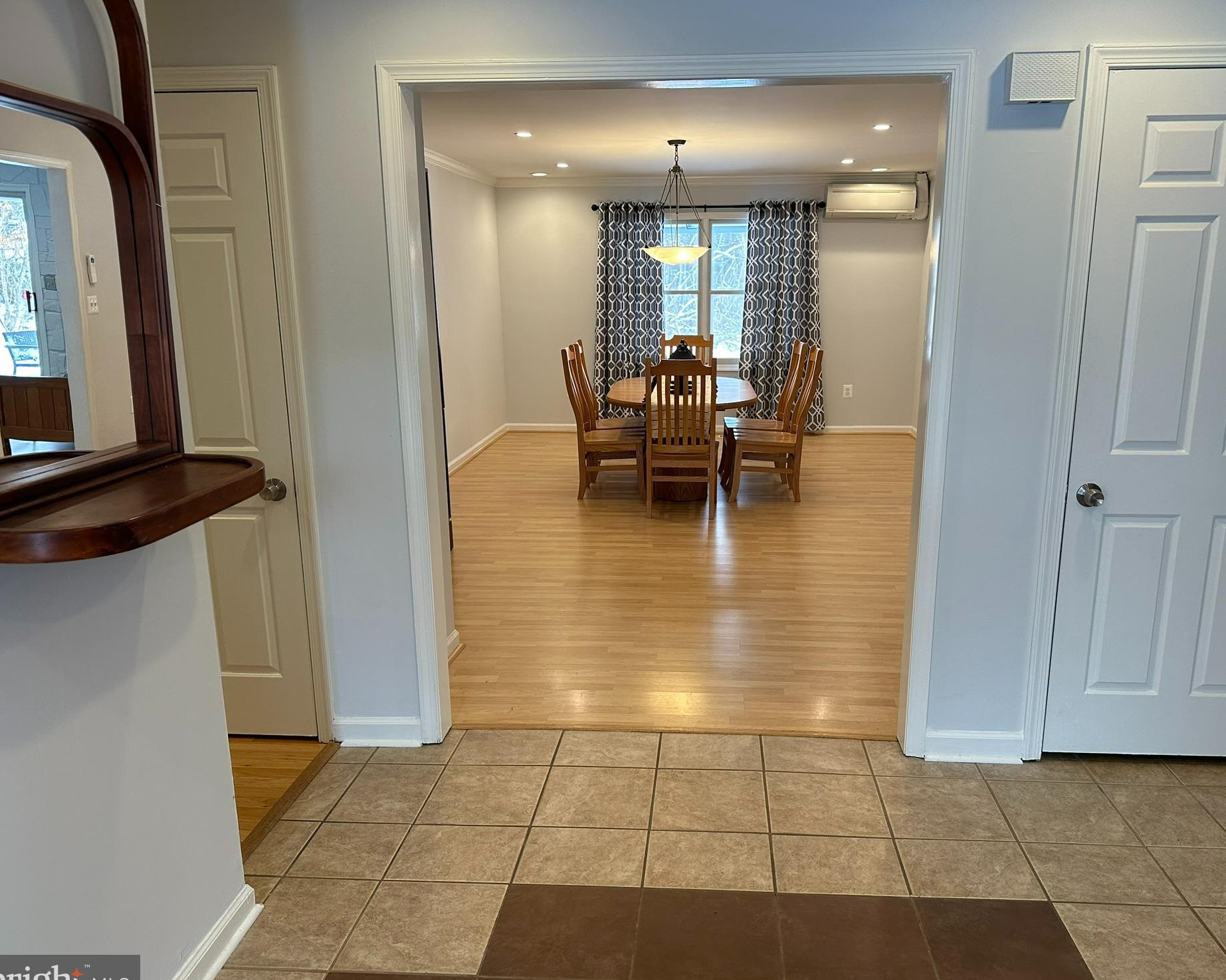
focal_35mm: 26
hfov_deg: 66.0
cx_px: 655
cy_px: 499
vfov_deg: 54.9
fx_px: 943
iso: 160
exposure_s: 1/120
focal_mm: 6.86
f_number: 1.78
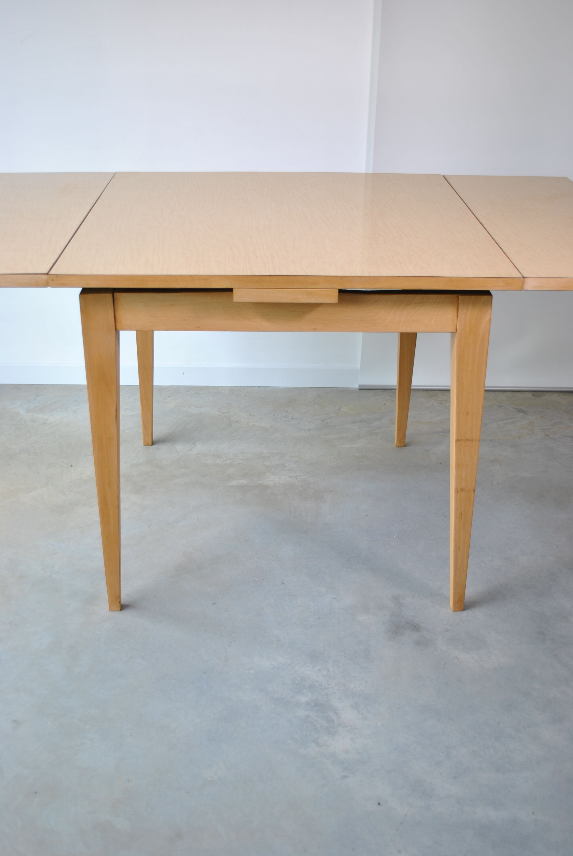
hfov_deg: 34.3
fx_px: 928
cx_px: 286
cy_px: 428
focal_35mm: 39
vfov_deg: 49.5
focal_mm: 26
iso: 100
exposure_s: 1/30
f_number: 4.2
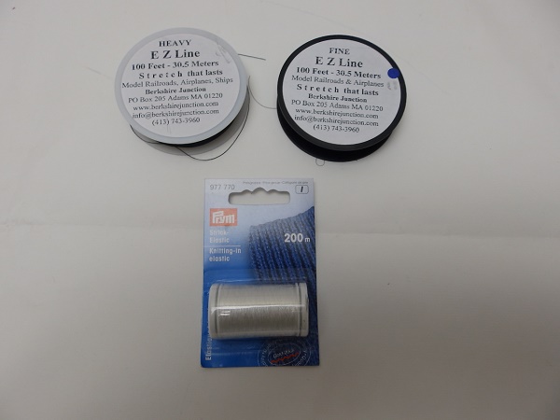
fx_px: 356
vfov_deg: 61.1
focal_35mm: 22
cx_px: 280
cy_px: 210
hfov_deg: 76.4
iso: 80
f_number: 3.4
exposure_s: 1/60
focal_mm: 4
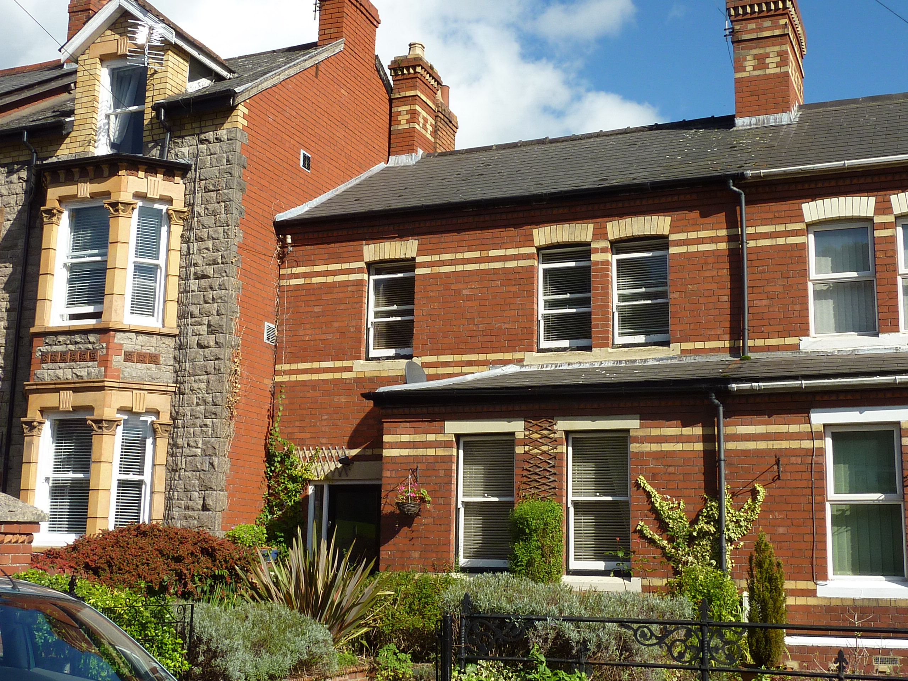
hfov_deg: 42.9
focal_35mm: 44
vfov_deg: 32.9
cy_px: 340
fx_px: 1154
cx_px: 454
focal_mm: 5
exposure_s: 1/500
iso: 80
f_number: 5
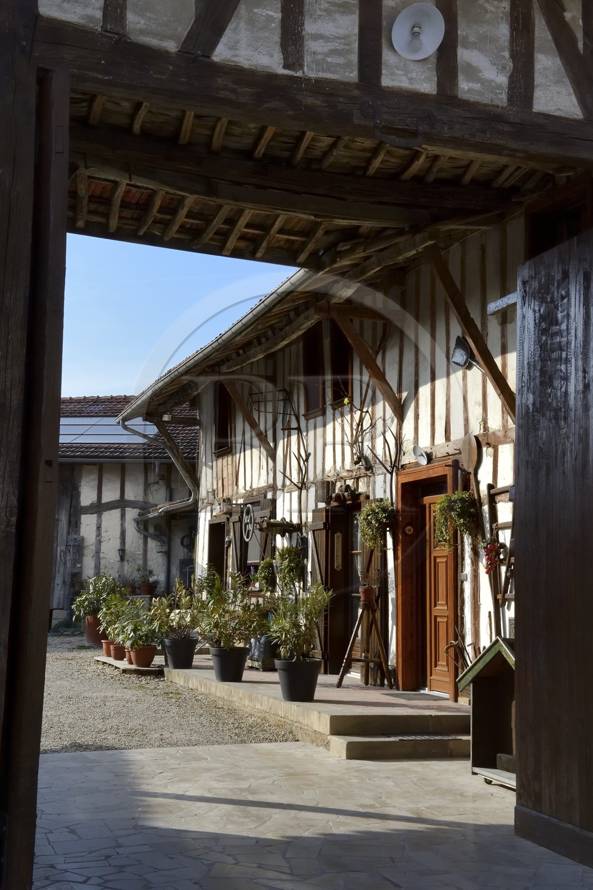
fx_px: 1187
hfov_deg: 28.0
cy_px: 445
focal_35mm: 48
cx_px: 296
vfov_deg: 41.1
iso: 800
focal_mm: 48
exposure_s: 1/200
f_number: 22
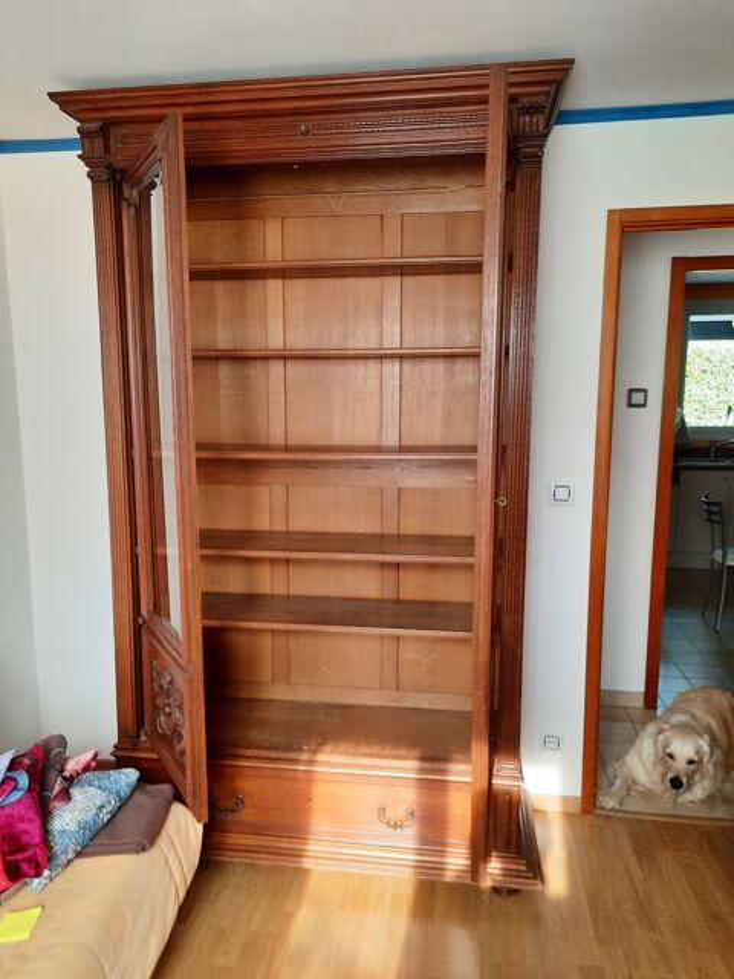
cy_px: 490
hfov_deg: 54.9
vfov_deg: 69.4
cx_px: 367
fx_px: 707
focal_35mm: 25
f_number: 2
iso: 320
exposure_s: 1/50
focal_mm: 4.6
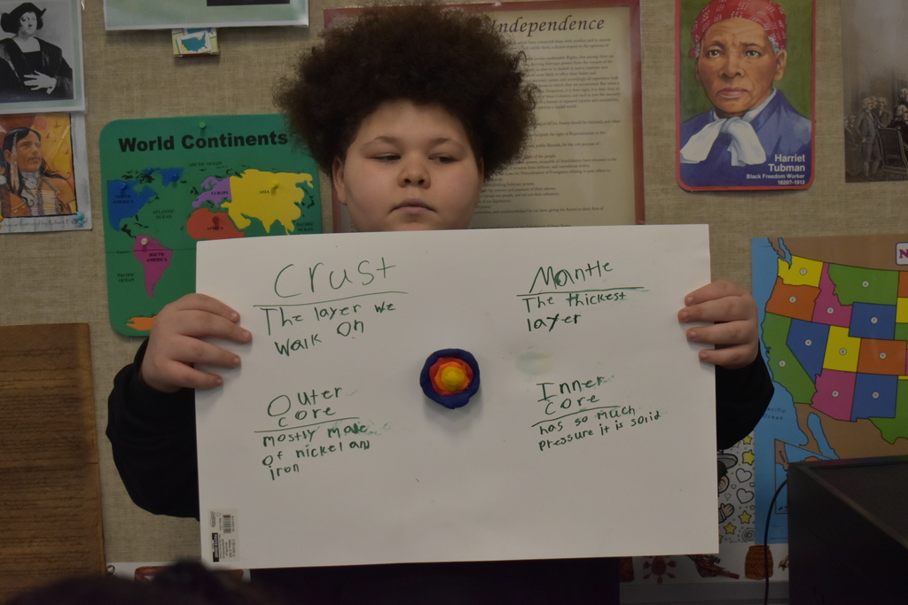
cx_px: 454
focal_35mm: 63
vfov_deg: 21.6
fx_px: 1589
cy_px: 302
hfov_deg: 31.9
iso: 1100
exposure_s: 1/125
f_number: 5
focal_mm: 42
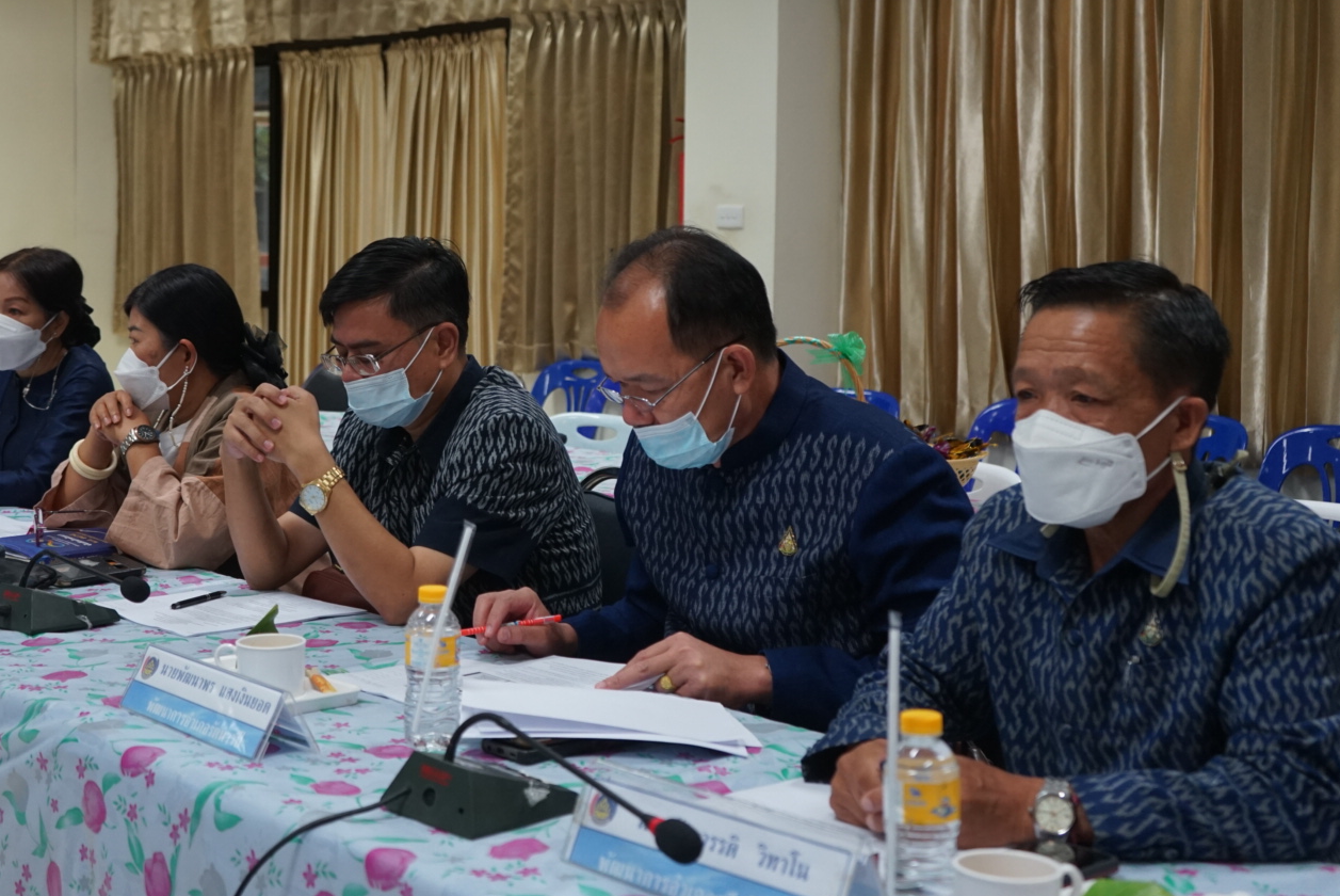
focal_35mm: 54
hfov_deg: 36.7
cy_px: 336
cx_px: 512
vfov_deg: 25.0
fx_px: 2011
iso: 1250
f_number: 4.5
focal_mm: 42
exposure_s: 1/160
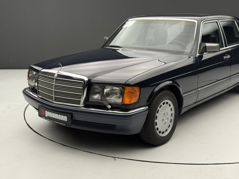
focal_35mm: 48
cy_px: 90
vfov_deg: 30.3
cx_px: 120
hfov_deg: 39.7
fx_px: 331
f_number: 1.78
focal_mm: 6.76
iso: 125
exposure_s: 1/70
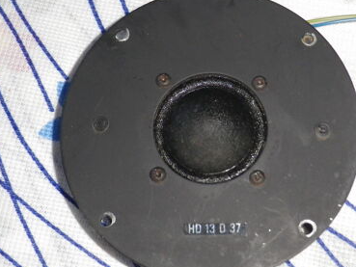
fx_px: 710
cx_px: 218
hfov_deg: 28.1
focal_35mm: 69
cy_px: 131
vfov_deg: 21.3
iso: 400
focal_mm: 9.5
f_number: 4.4
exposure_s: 1/60
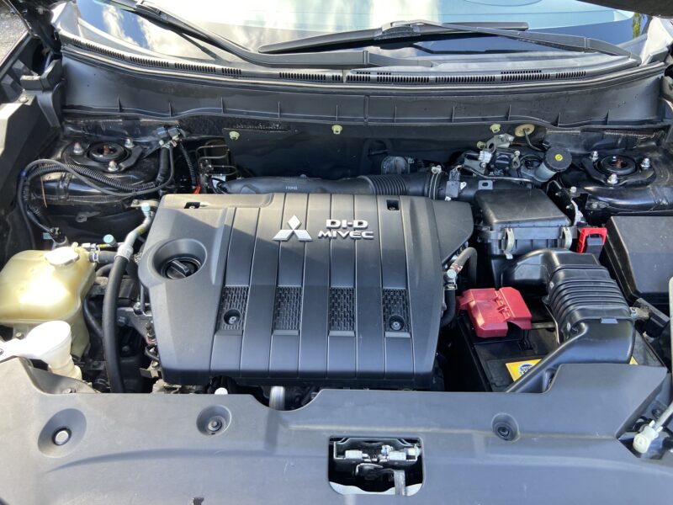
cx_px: 336
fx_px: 505
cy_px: 252
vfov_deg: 53.1
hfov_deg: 67.3
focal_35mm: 26
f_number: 1.8
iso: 100
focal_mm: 4.25
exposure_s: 1/121
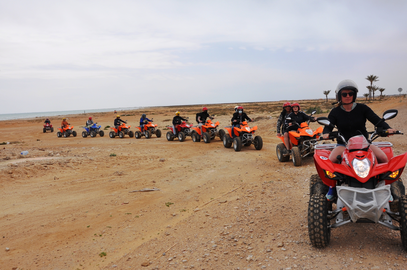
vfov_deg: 39.9
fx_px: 373
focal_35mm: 33
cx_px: 204
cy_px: 135
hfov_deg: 57.3
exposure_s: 1/400
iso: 200
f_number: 10
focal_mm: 22
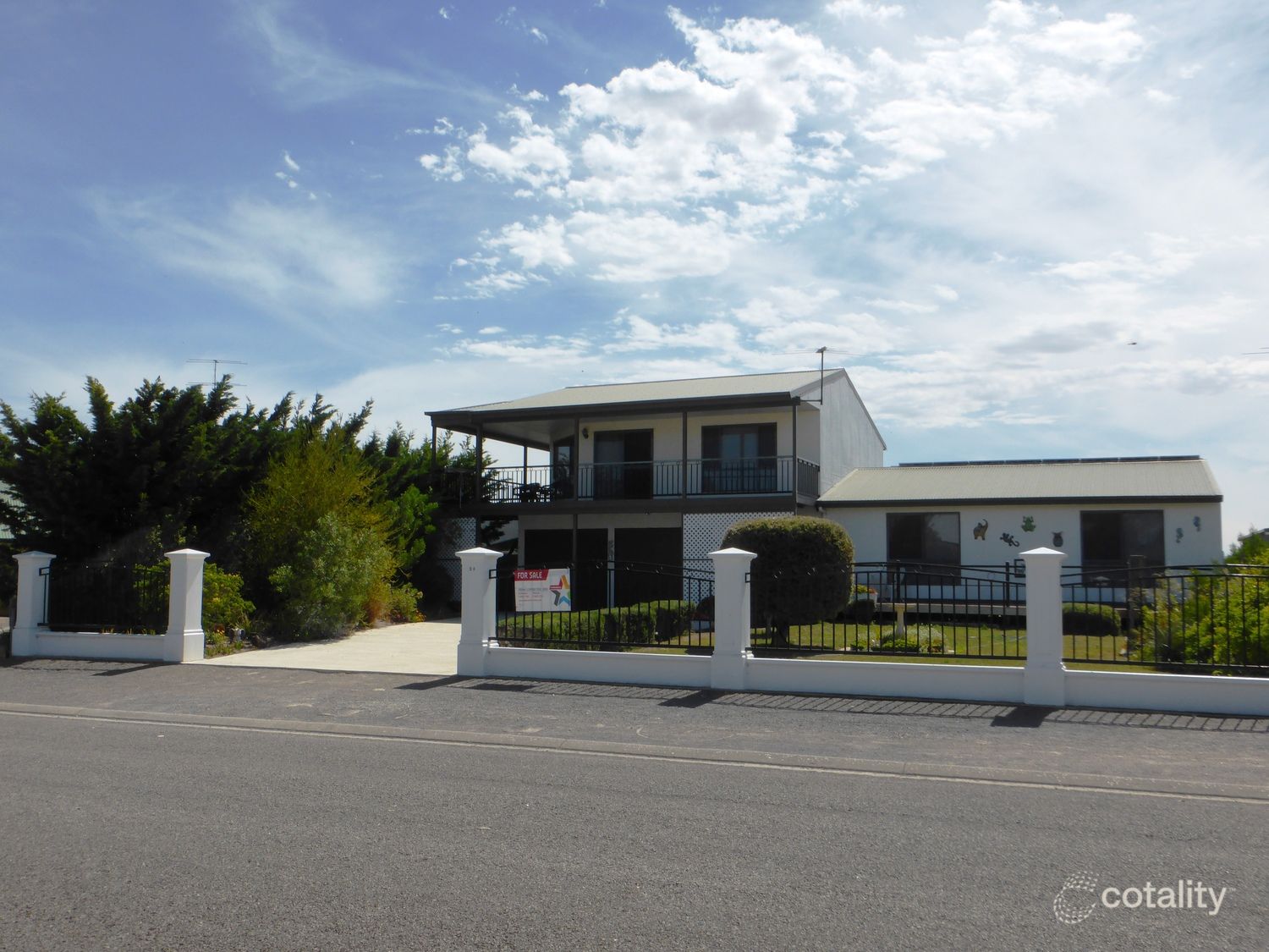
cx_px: 634
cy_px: 476
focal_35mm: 30
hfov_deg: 60.0
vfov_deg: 46.8
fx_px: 1100
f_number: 4
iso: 100
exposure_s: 1/1600
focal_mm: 5.4
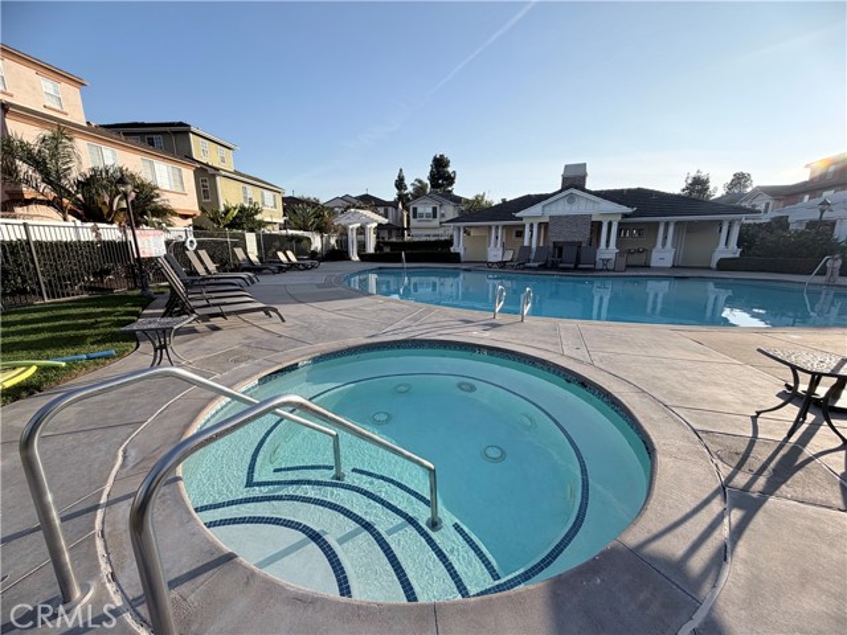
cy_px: 318
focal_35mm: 14
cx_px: 424
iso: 32
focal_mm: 2.22
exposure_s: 1/770
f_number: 2.2
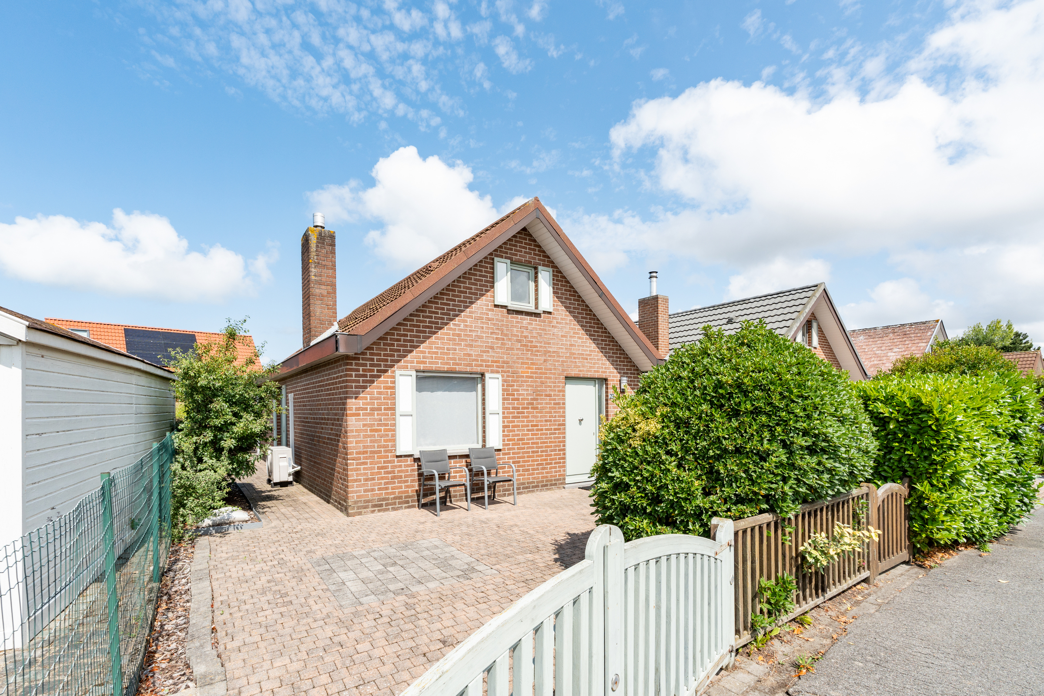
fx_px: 464
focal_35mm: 16
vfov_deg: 73.7
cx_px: 522
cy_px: 348
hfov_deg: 96.7
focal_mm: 16
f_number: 11
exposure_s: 1/250
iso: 200
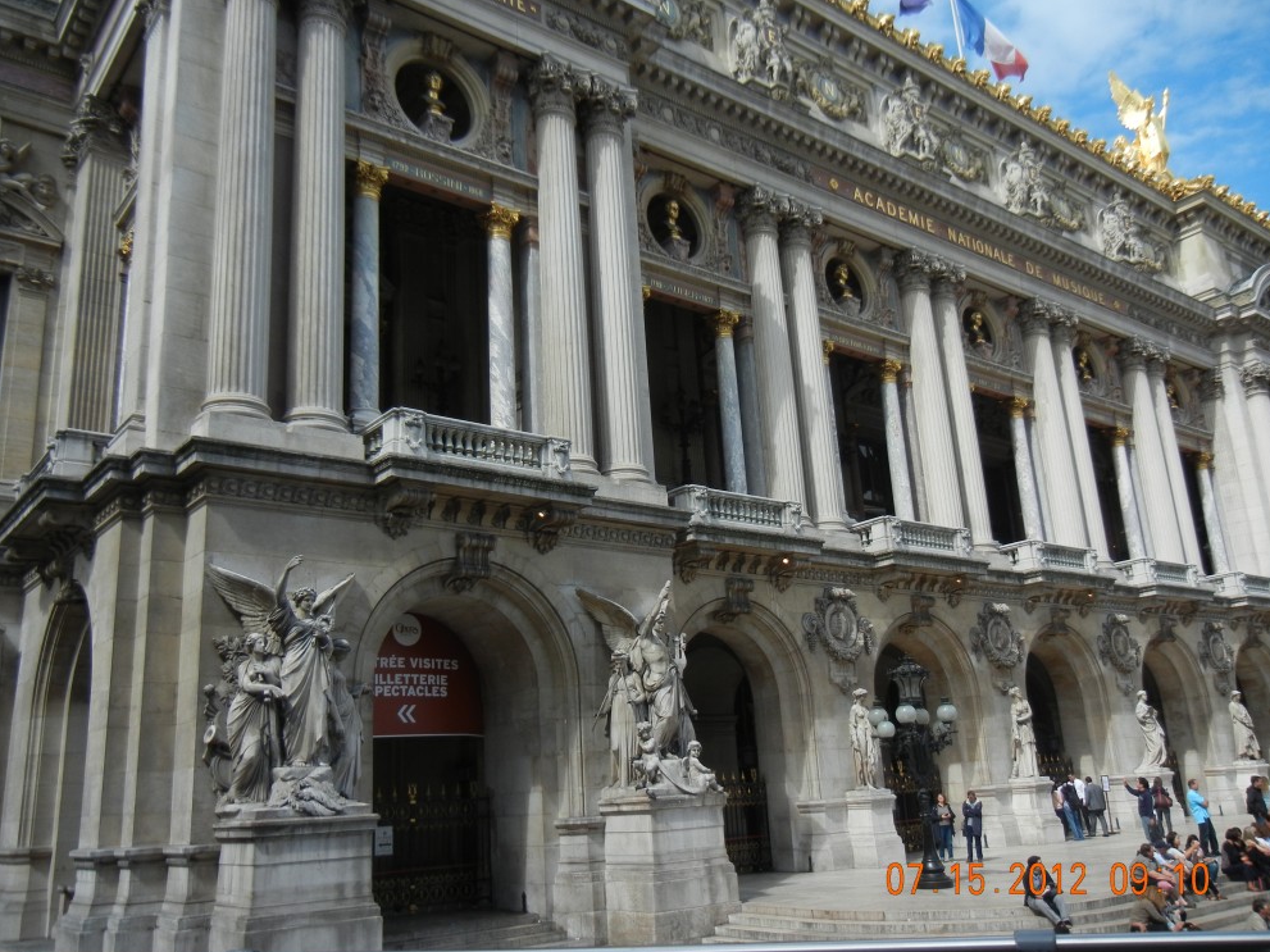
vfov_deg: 45.4
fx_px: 1137
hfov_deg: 58.4
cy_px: 489
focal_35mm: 31
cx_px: 633
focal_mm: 5.4
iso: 160
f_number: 7
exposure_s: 1/366
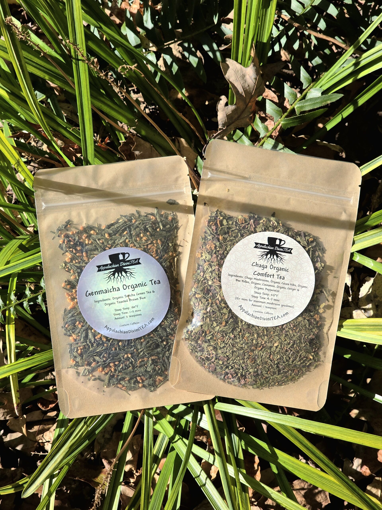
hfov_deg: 21.3
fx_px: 1015
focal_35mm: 69
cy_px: 255
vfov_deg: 28.2
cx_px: 191
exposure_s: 1/1250
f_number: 2.4
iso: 50
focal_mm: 7.9
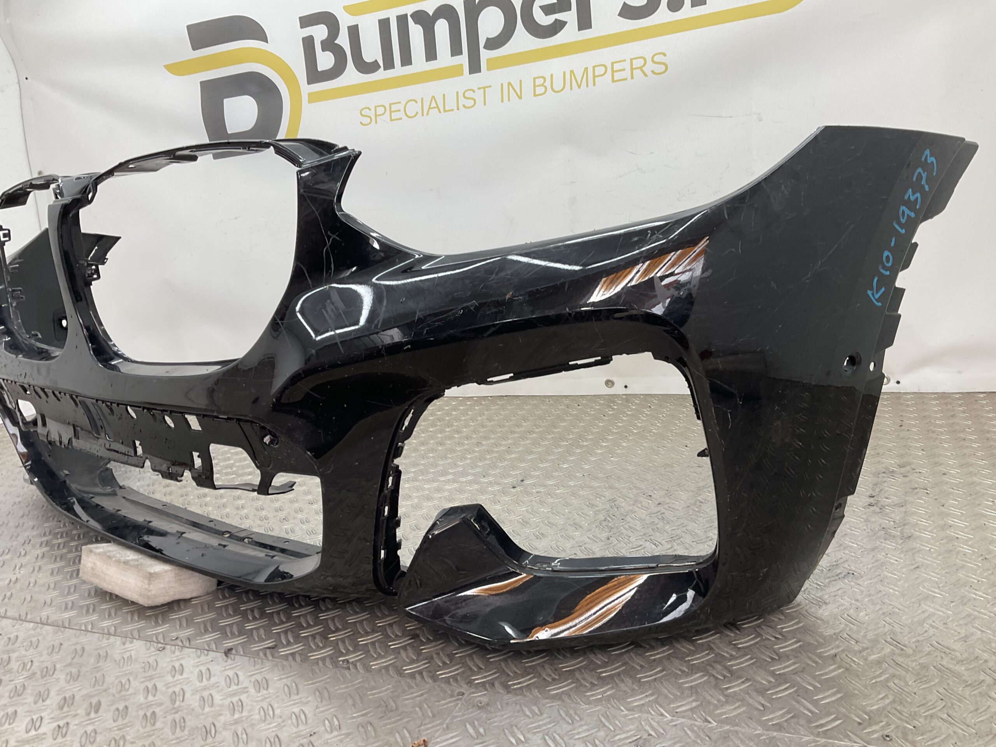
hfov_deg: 61.7
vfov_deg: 48.2
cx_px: 498
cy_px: 374
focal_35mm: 29
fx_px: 834
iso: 20
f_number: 1.8
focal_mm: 3
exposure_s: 1/100
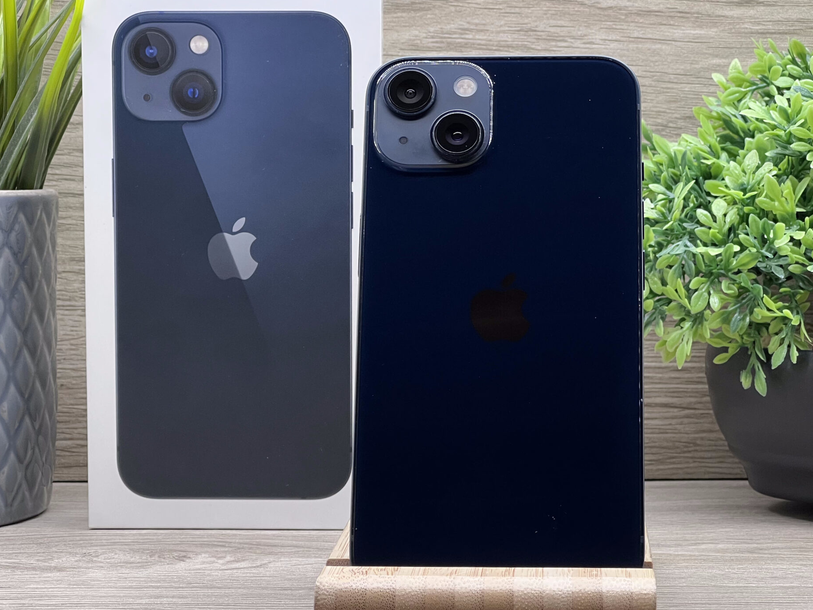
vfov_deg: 13.8
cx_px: 418
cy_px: 337
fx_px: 2513
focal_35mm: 107
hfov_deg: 18.4
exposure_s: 1/100
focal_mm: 9
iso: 125
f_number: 2.8
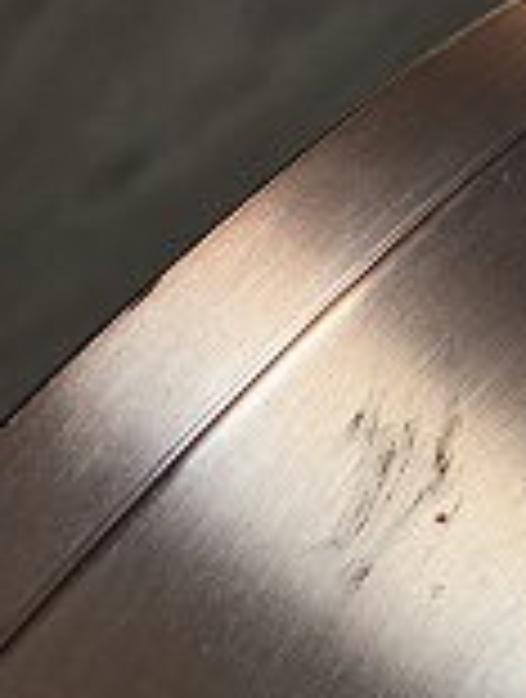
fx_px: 1897
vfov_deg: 20.6
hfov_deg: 14.7
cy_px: 536
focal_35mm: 94
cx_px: 796
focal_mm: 4.15
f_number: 2.2
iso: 25
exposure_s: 1/164
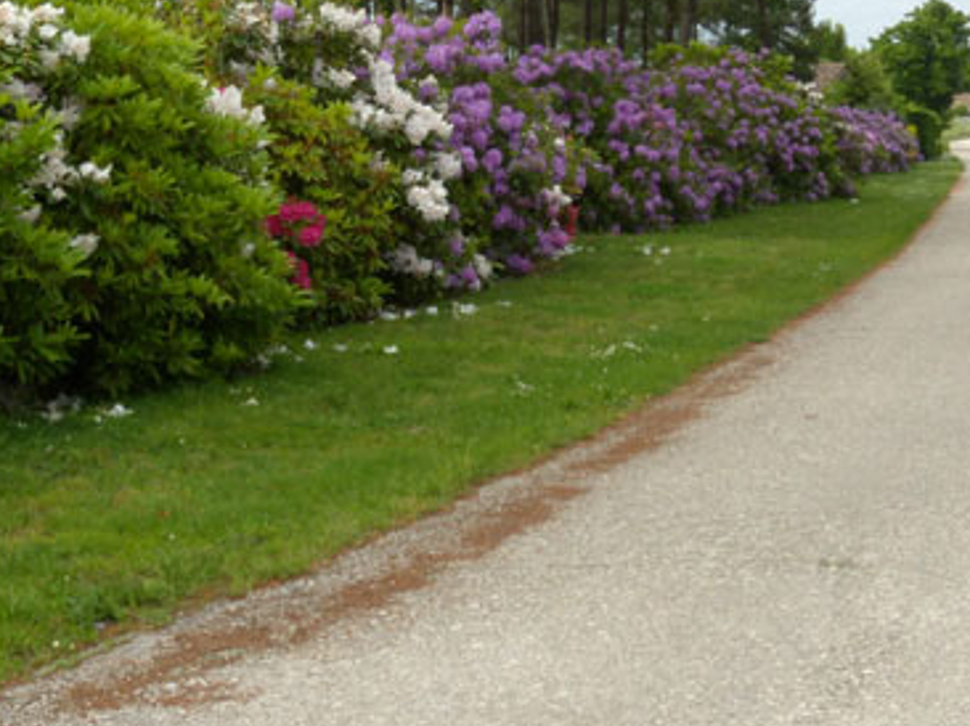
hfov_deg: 23.8
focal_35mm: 82
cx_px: 512
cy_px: 196
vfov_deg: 17.9
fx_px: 2296
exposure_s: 1/320
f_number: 3.8
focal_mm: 8.8
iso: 80
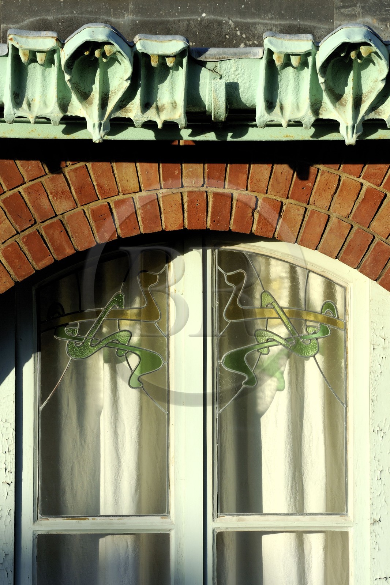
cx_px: 195
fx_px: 3251
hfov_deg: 6.9
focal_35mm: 200
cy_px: 292
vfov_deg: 10.3
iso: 200
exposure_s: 1/160
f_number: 16
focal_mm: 200
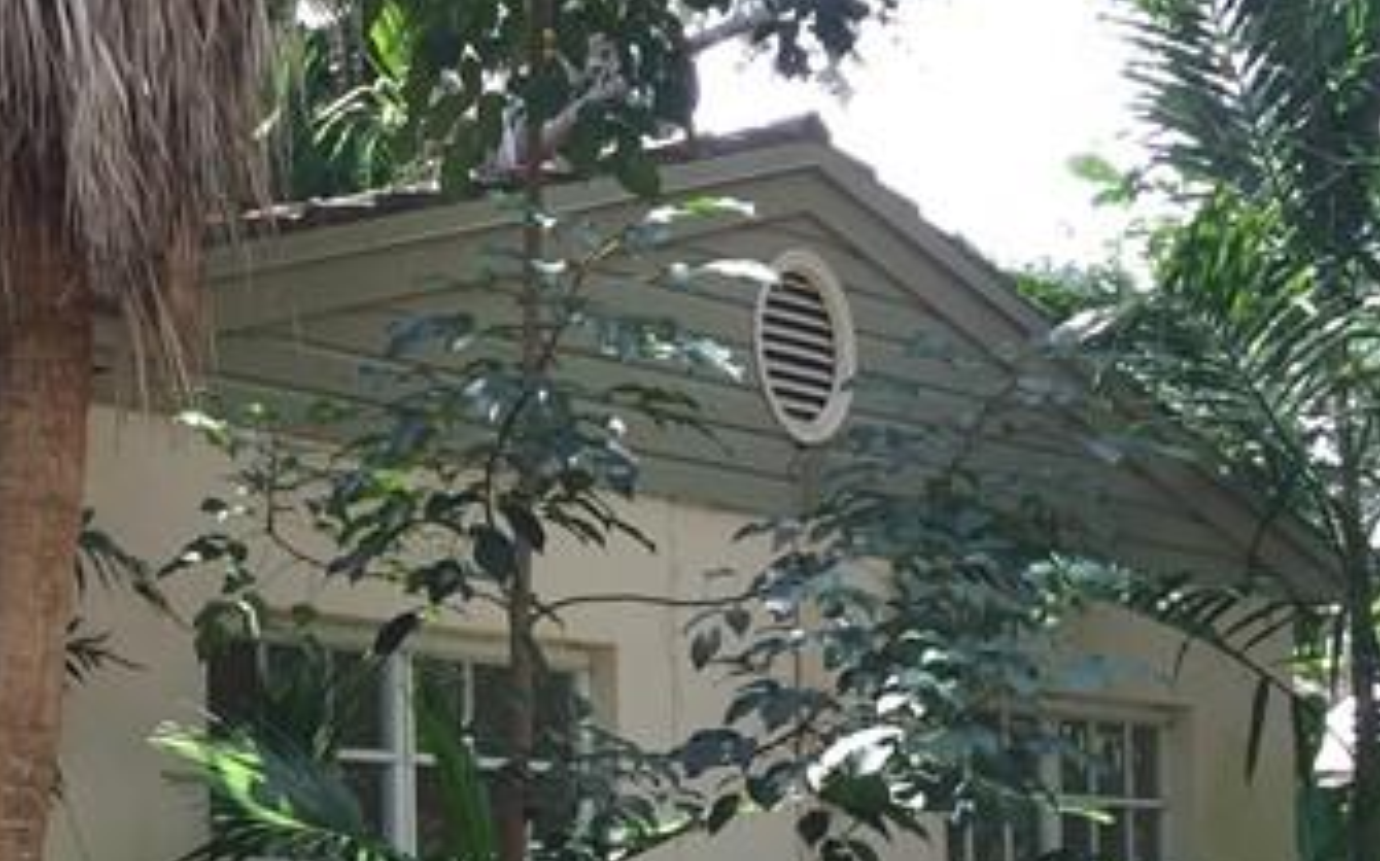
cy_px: 952
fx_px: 3534
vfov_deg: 13.6
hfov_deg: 21.3
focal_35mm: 94
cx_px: -37
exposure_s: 1/120
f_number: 2.2
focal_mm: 4.15
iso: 32
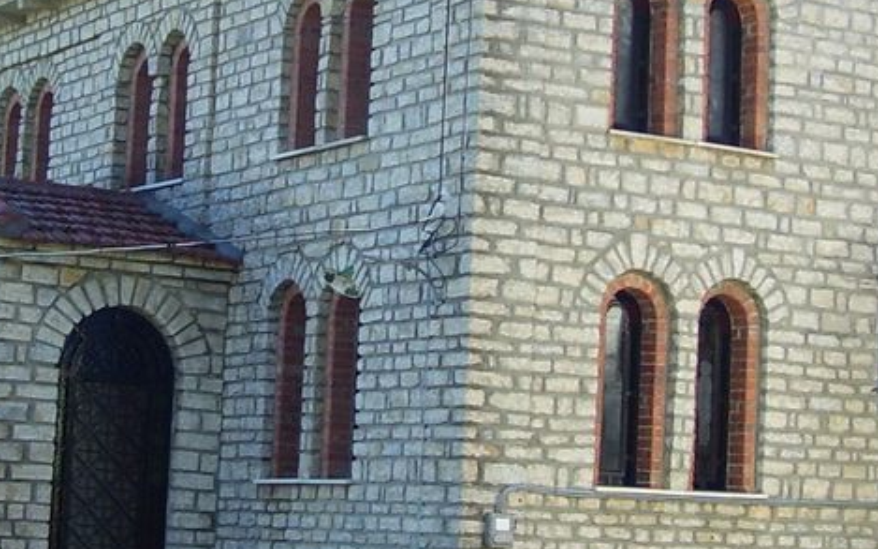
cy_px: 184
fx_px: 2560
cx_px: 335
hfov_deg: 19.4
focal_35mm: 107
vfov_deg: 12.2
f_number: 2.7
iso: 80
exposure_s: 1/350
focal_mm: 6
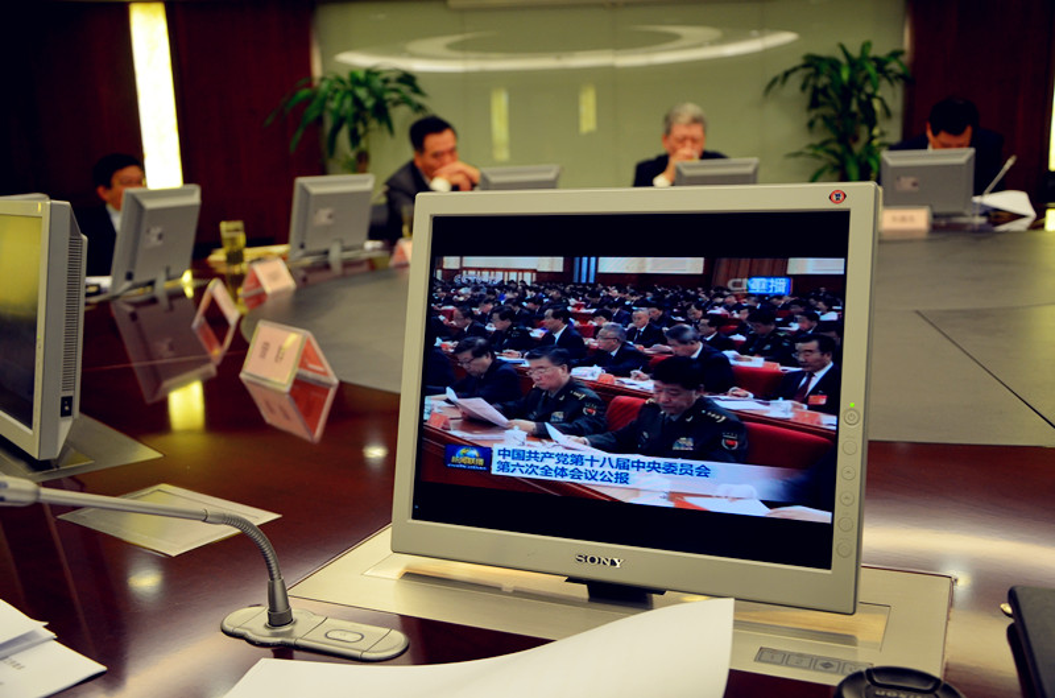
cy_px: 349
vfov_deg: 36.7
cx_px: 528
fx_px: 1052
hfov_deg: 53.2
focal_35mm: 36
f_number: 4
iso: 400
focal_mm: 24
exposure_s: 1/60
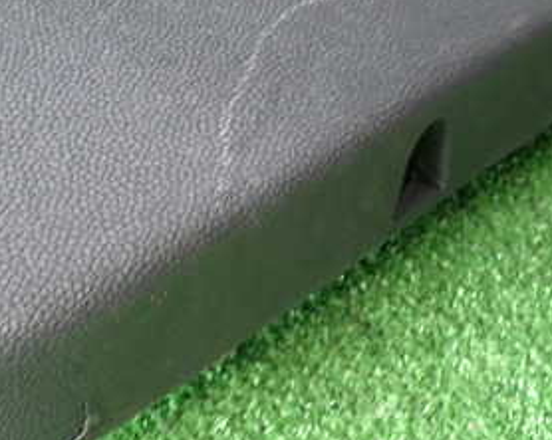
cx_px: 175
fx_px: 963
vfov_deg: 25.7
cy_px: 151
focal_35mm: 59
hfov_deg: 31.7
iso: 200
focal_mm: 5.05
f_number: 2.2
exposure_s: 1/30
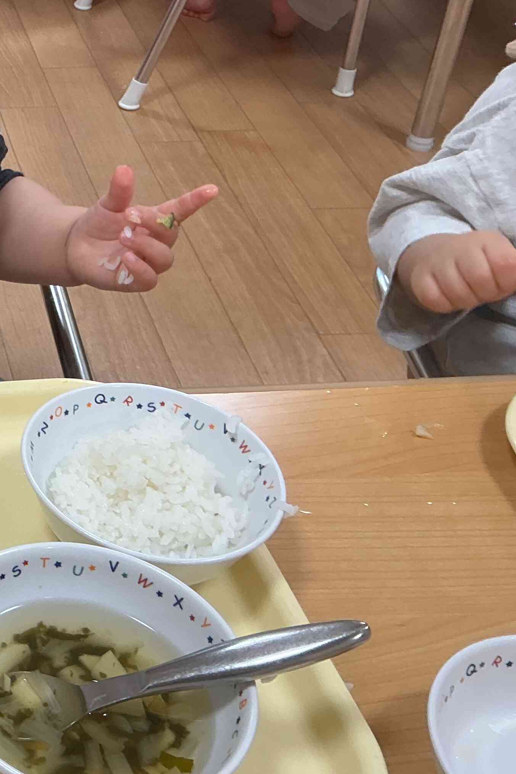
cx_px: -245
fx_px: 1290
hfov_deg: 19.8
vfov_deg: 33.1
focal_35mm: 60
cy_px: 253
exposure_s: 1/60
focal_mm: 3
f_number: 1.8
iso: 40
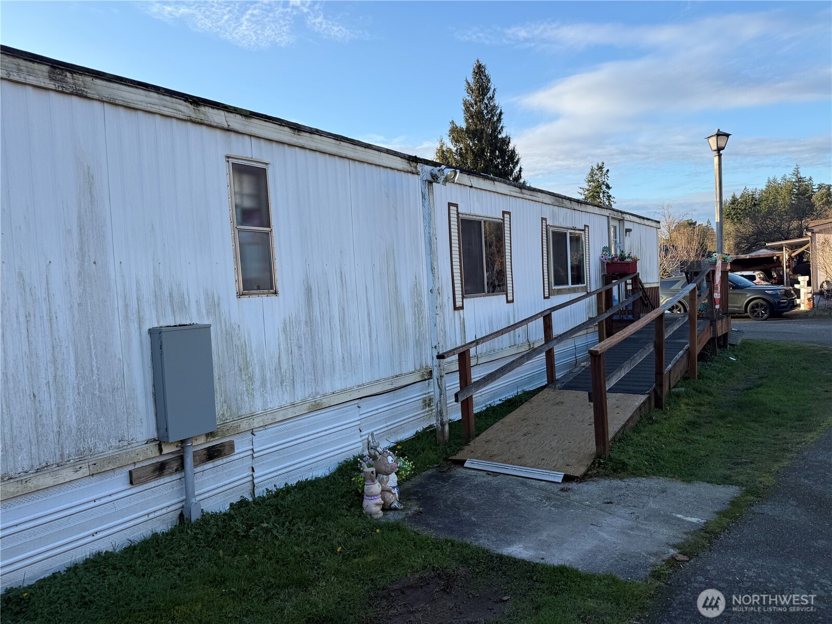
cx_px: 416
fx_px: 577
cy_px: 312
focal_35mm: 24
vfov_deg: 56.8
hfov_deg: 71.6
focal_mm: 6.76
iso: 80
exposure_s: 1/1174
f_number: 1.78
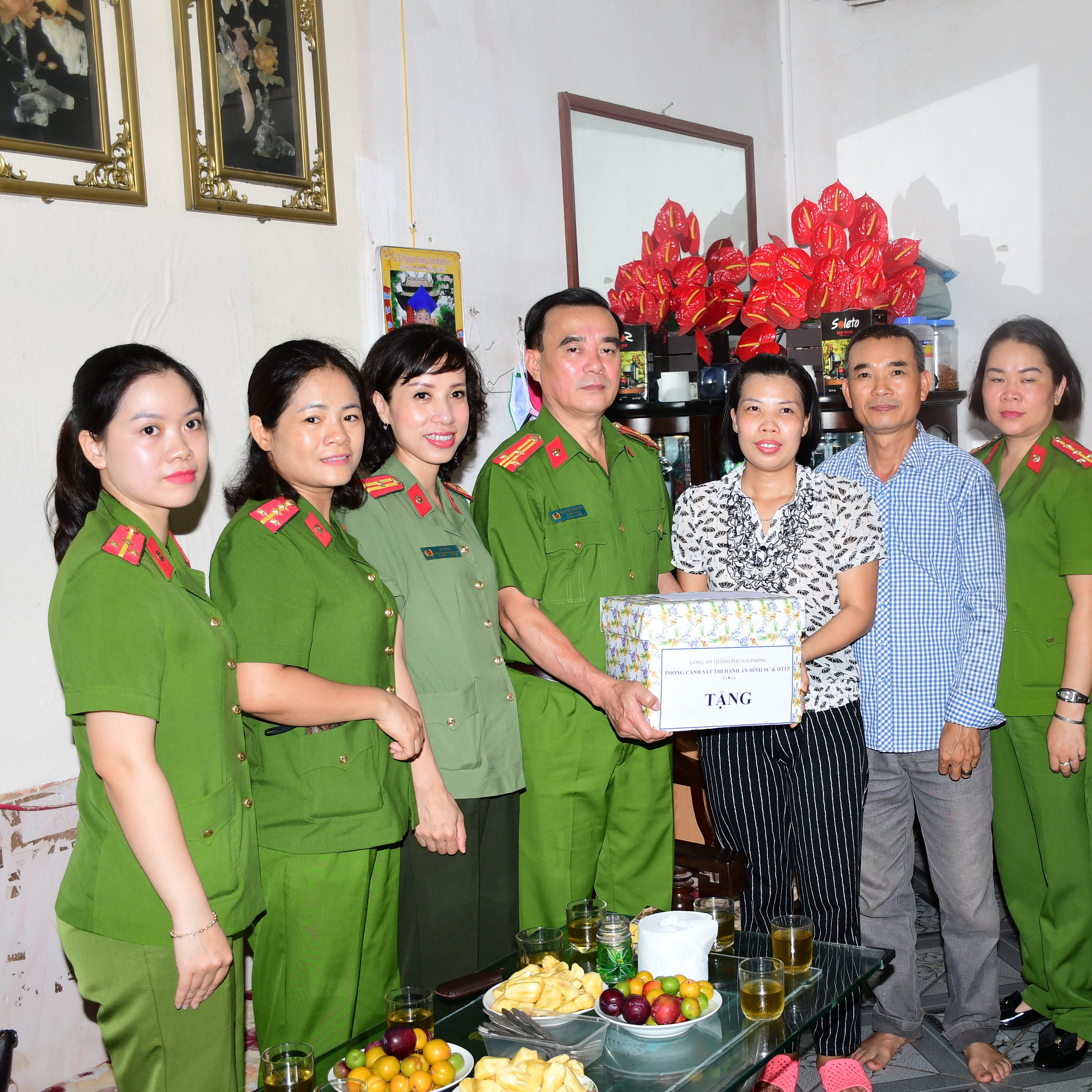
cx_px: 726
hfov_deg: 37.4
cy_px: 539
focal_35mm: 45
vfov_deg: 37.8
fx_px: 1593
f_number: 3.8
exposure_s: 1/200
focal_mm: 23
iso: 250
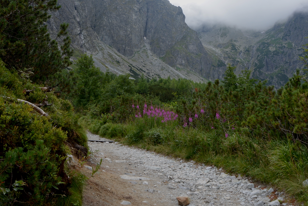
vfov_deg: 32.5
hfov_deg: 47.0
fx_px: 351
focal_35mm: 41
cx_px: 189
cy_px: 77
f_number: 11
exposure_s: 1/125
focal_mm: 18
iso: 200
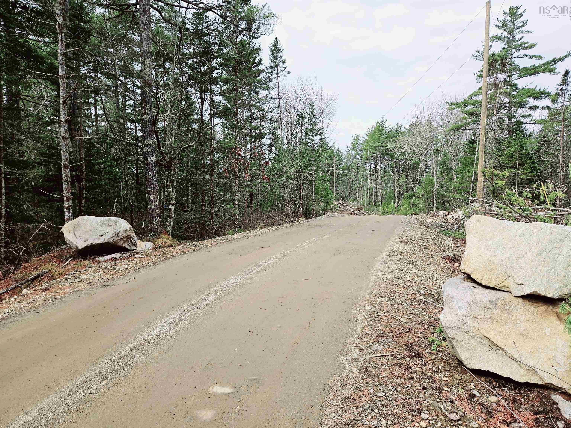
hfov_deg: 73.9
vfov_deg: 58.9
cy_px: 214
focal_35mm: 23
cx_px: 286
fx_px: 379
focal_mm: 5.4
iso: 25
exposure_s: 1/1061
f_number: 1.8
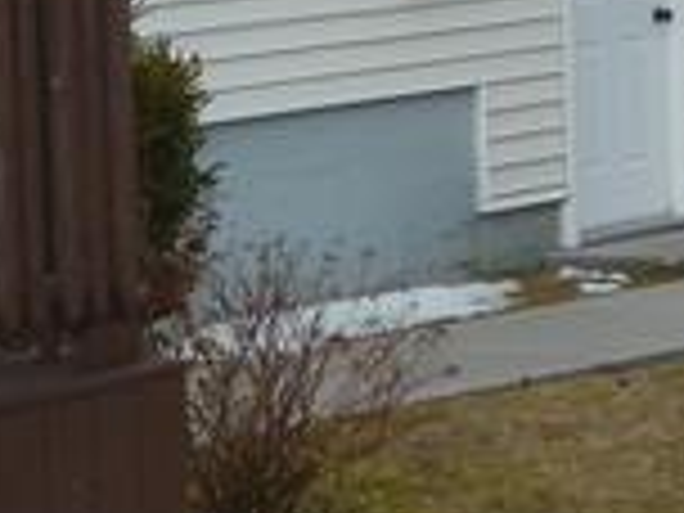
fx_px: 4663
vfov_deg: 6.3
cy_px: 76
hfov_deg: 8.4
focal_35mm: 236
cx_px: 324
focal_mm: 6.3
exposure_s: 1/200
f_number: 4.5
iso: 80
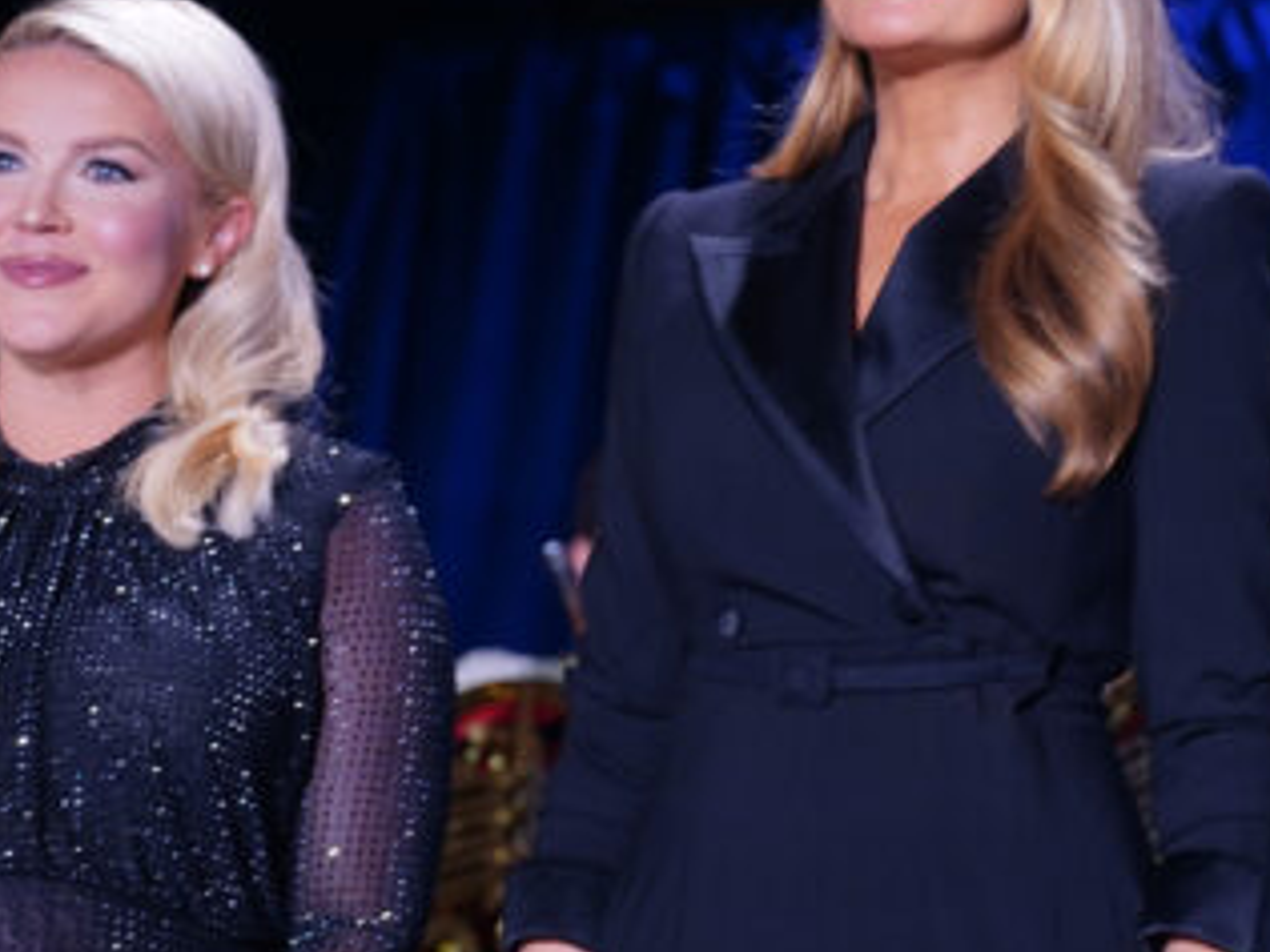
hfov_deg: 16.5
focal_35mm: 117
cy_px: 554
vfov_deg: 12.7
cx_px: 1234
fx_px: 4293
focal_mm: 50
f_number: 2
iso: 800
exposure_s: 1/250
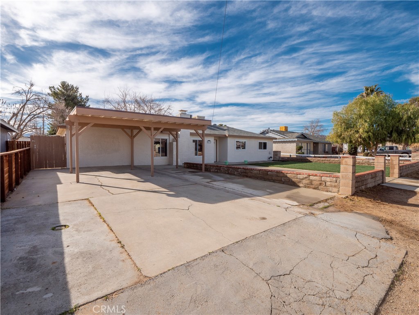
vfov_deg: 78.1
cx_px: 210
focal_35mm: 16
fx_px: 194
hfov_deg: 94.5
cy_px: 158
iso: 400
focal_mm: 8
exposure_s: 1/400
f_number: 7.1
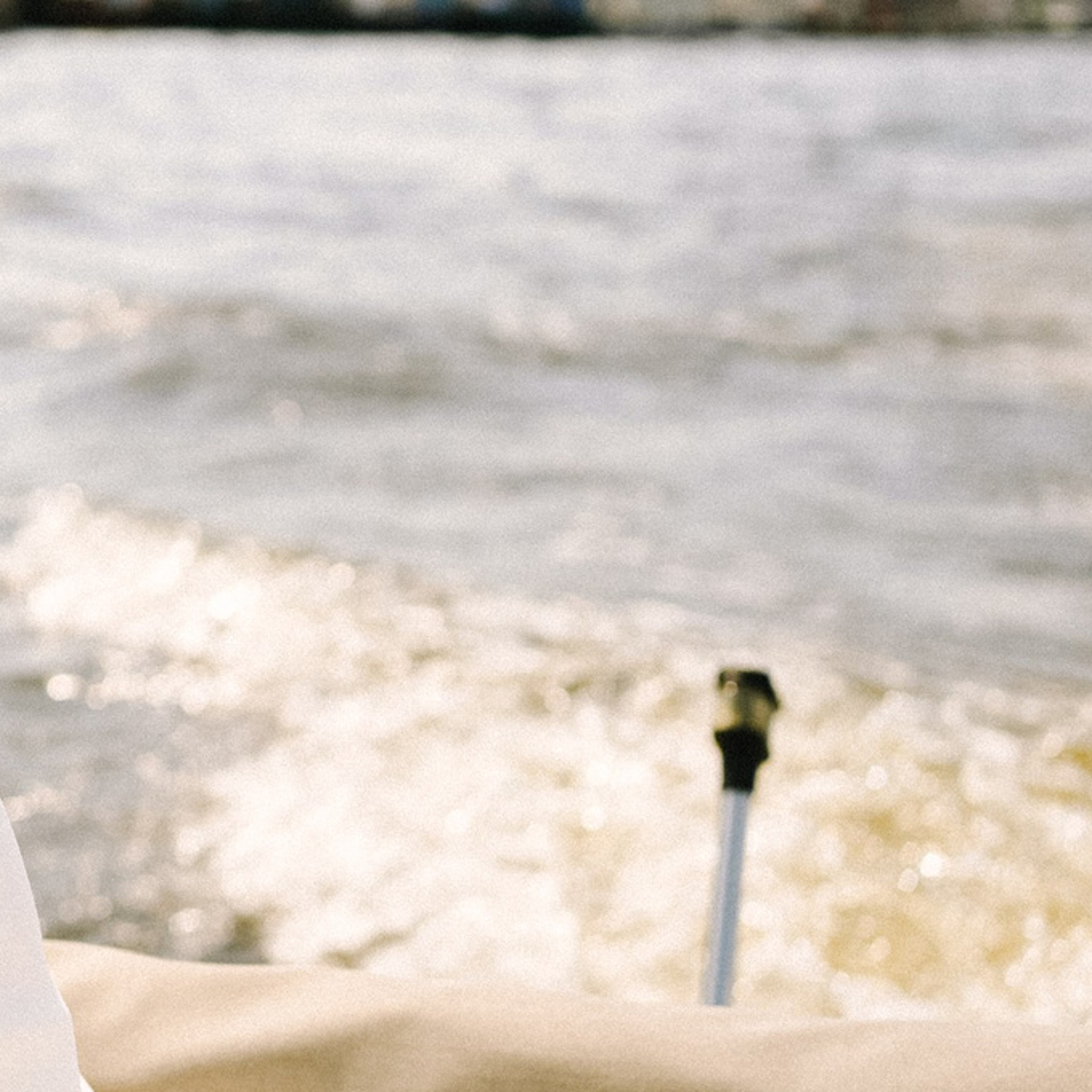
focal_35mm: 112
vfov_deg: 15.5
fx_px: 3997
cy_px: 293
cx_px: -556
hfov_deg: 14.5
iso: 80
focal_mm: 35
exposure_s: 1/1250
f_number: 3.2
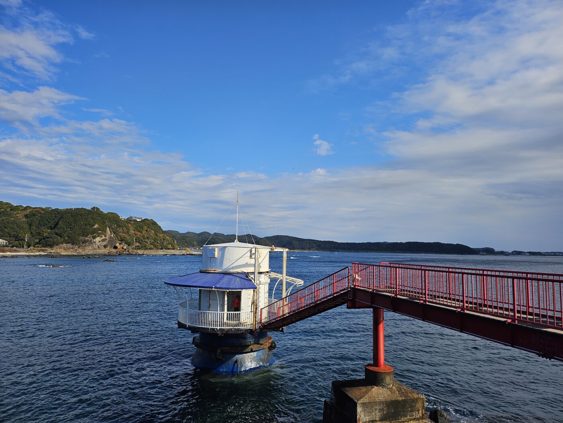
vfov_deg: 56.8
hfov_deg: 71.6
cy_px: 212
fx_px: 390
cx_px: 282
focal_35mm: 24
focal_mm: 5
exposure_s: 1/5610
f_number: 1.8
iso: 50
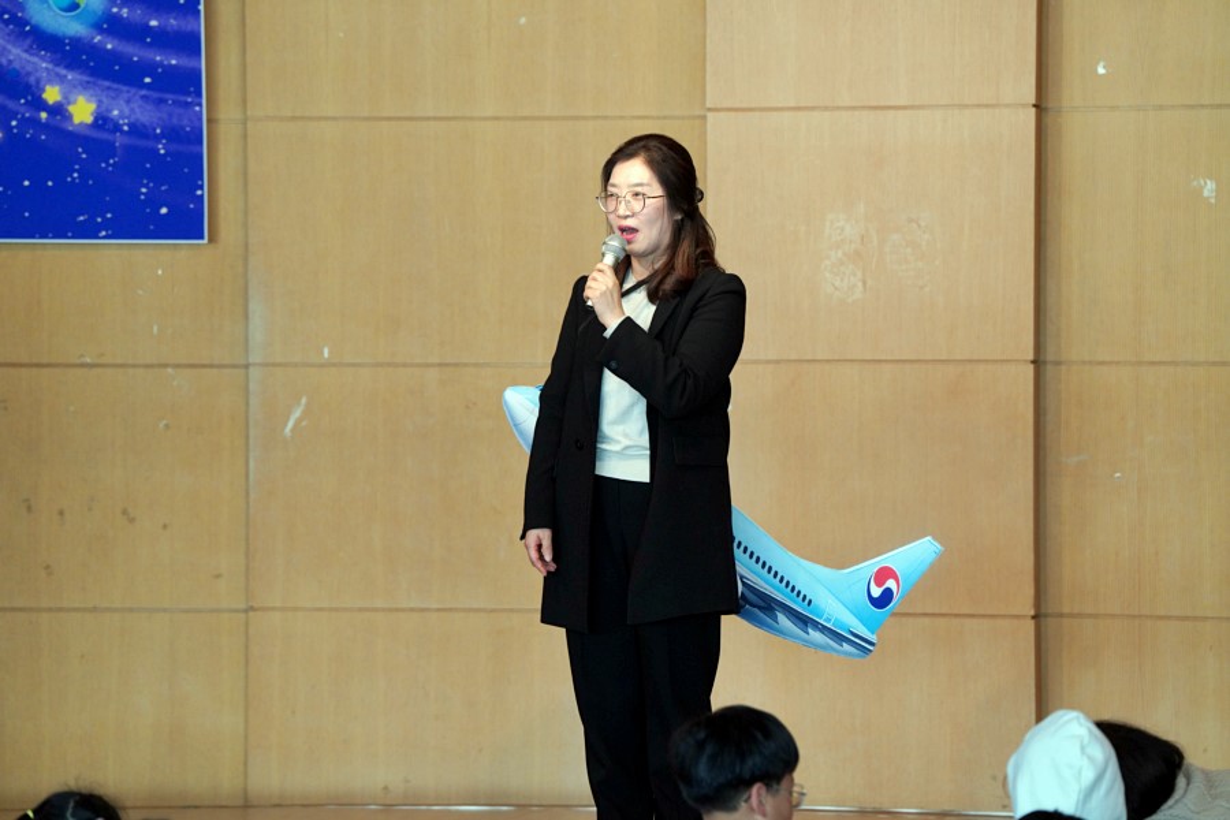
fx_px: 5705
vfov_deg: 8.2
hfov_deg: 12.3
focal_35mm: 167
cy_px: 410
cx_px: 615
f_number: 4
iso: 1600
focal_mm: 167
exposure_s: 1/200
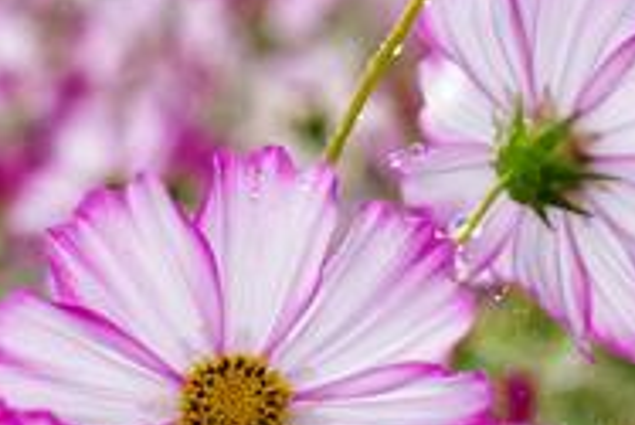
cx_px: 268
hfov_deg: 3.4
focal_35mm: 608
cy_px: 236
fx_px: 10735
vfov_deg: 2.3
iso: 200
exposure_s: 1/80
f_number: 13
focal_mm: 95
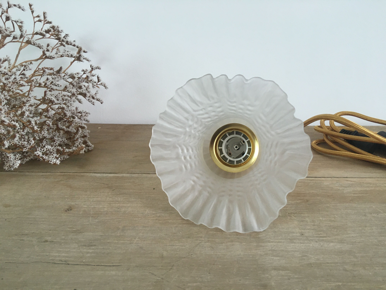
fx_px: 323
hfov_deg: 61.7
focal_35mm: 29
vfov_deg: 48.2
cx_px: 193
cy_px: 145
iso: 50
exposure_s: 1/33
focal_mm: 4.15
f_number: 2.2
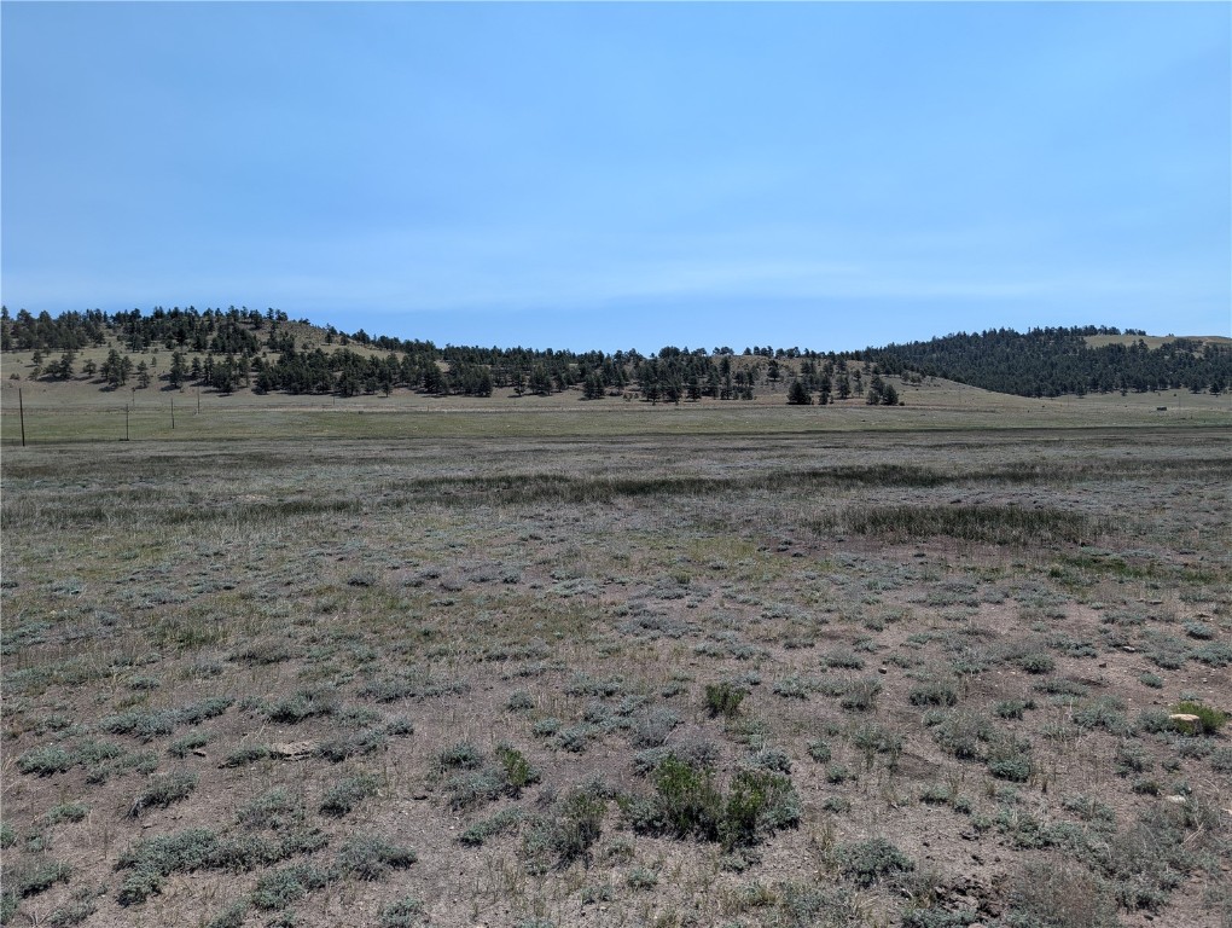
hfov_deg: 71.5
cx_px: 616
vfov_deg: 56.9
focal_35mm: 24
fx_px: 855
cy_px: 464
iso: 22
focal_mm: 6.9
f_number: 1.68
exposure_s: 1/1406
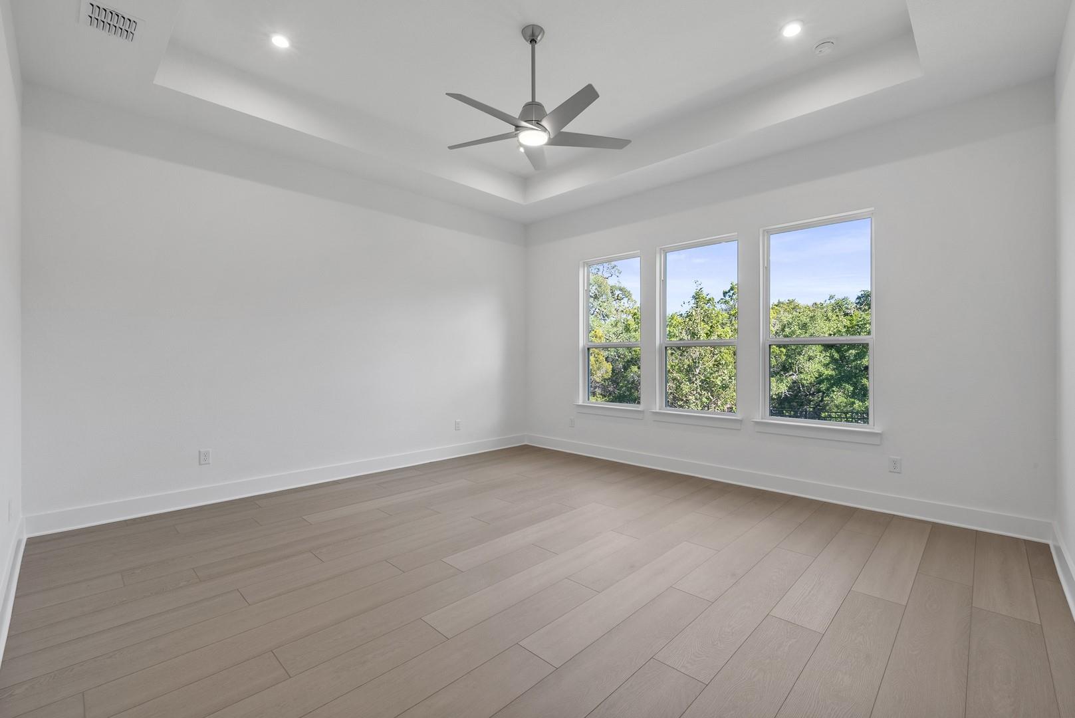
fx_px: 448
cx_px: 538
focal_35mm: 15
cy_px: 359
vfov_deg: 77.4
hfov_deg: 100.4
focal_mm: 15
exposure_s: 1/6
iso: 500
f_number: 11
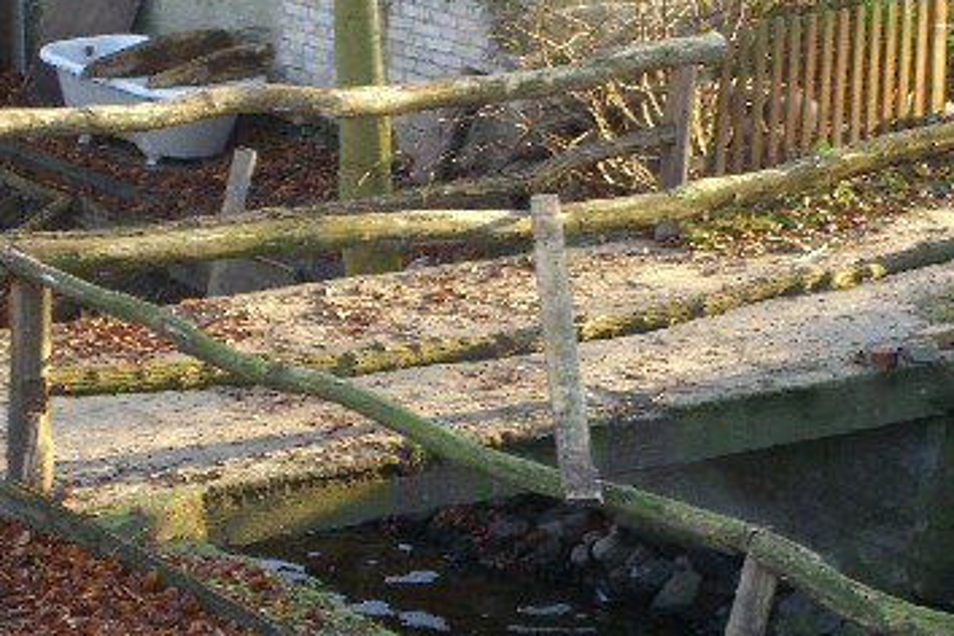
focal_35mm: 195
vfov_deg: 7.0
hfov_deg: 10.5
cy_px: 233
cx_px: 435
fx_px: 5167
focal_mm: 23.7
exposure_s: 1/40
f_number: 5.1
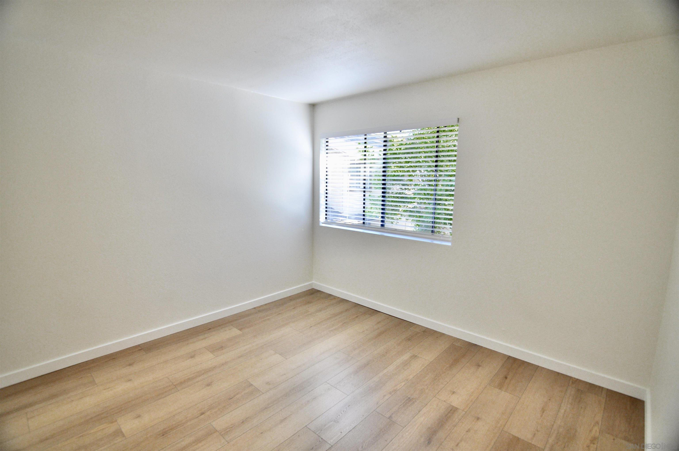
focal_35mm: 16
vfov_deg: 71.9
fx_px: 311
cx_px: 340
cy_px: 226
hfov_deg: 95.1
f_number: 4
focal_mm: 11
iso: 450
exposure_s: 1/60
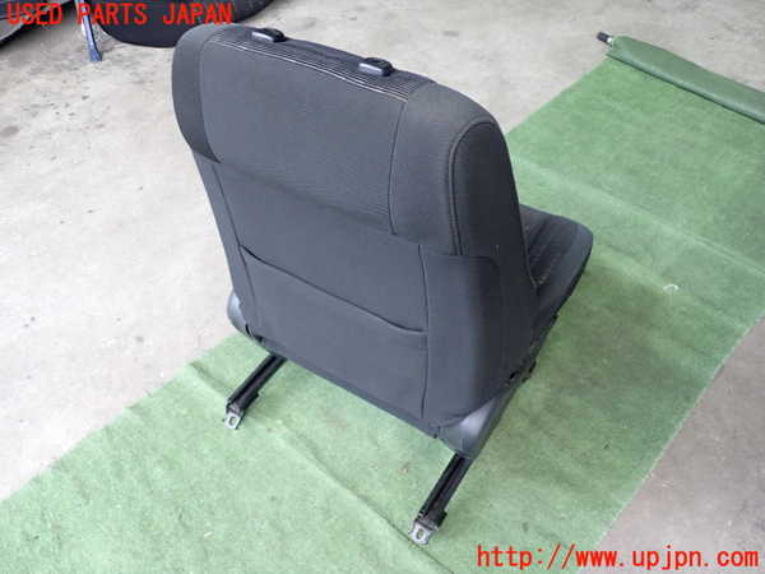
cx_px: 382
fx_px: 663
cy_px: 287
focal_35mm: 30
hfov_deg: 60.0
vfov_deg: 46.8
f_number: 2.3
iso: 200
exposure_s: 1/50
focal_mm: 5.4
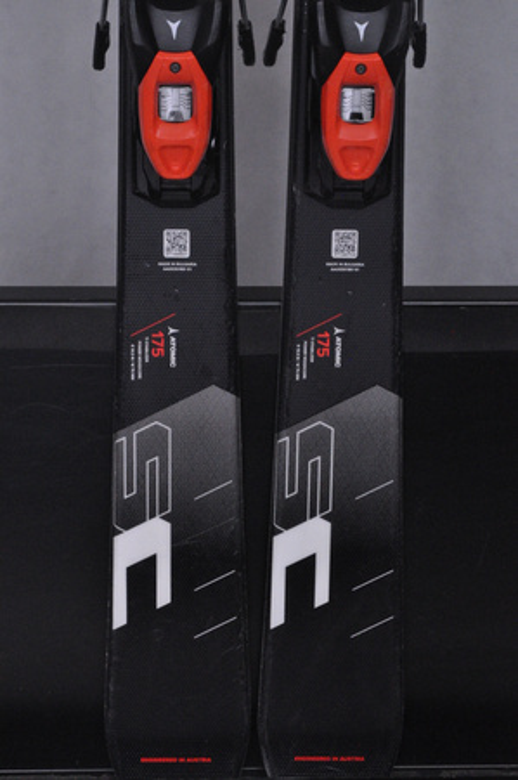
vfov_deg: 18.2
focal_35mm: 112
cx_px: 259
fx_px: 2434
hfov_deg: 12.2
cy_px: 390
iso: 3200
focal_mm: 75
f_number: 9.5
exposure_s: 1/125
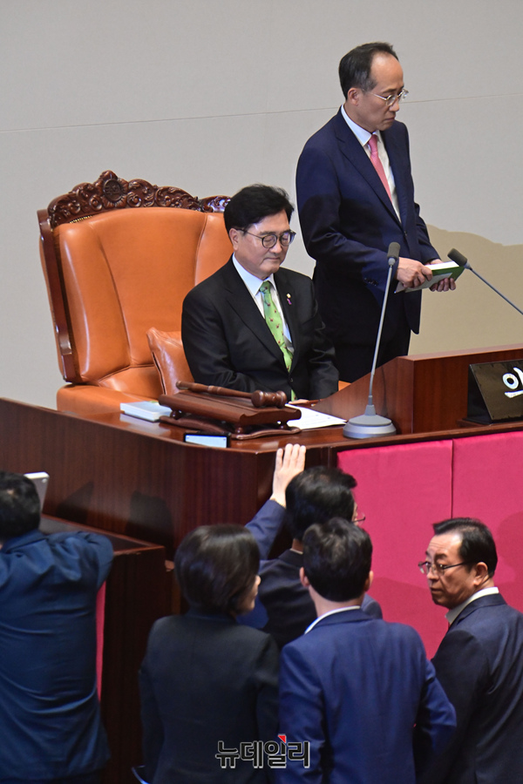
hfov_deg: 3.9
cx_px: 262
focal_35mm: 350
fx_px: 7626
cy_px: 392
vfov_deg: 5.9
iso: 8000
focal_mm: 350
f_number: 6.3
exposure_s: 1/160
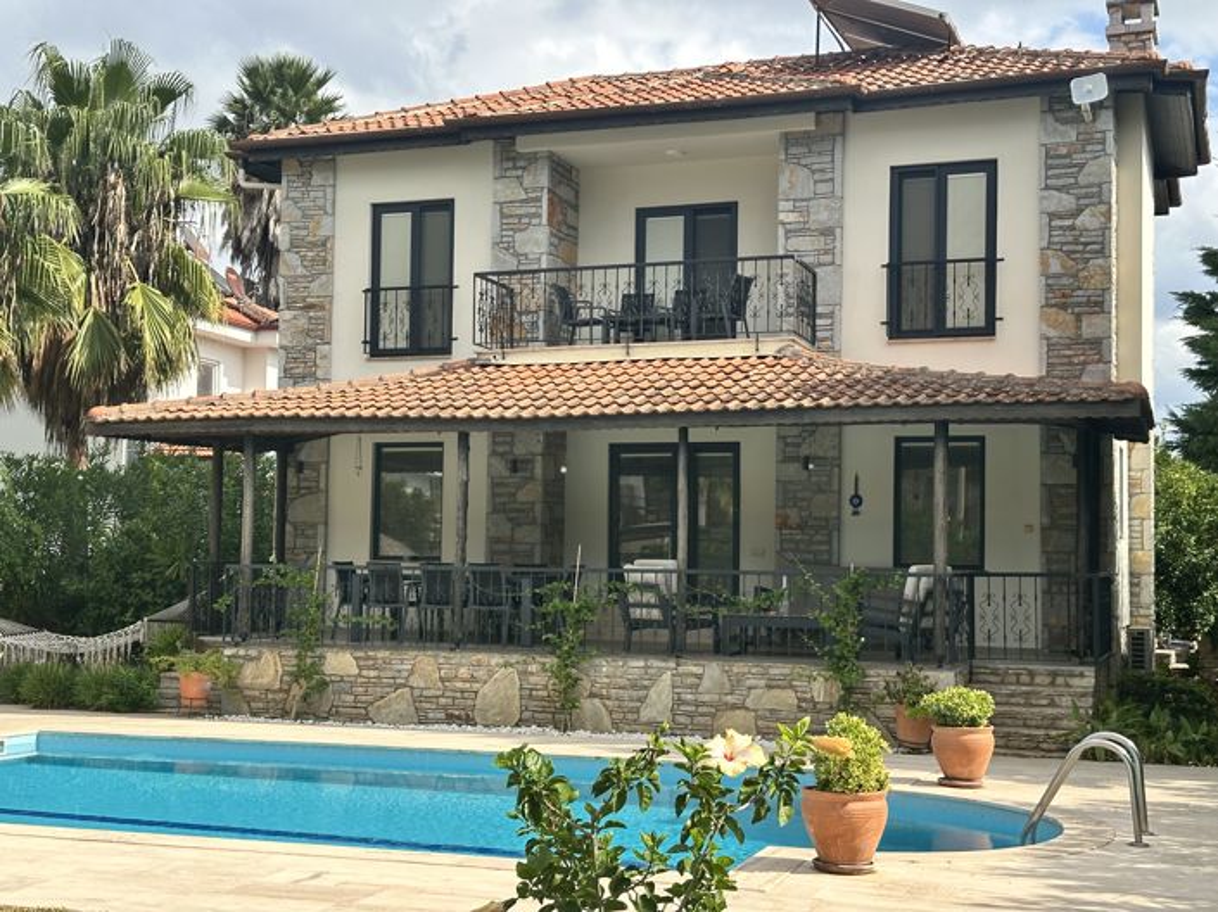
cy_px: 456
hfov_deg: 39.7
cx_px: 609
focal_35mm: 48
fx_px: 1688
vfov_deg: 30.2
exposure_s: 1/2667
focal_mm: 6.86
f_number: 1.78
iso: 64
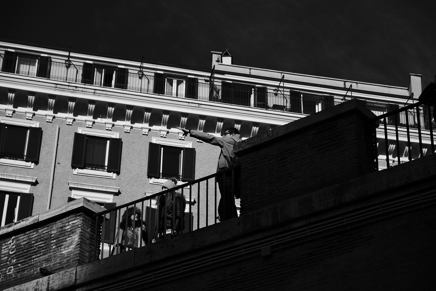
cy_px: 146
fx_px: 1005
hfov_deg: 24.5
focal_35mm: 83
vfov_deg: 16.5
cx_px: 218
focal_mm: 55
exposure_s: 1/5000
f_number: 2.8
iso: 160
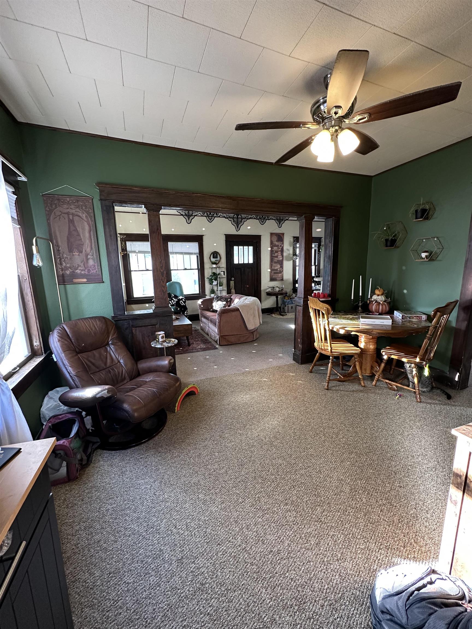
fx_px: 255
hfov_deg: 85.7
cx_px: 236
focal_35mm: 14
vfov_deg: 102.1
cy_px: 314
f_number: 2.2
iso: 200
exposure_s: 1/60
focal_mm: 2.22
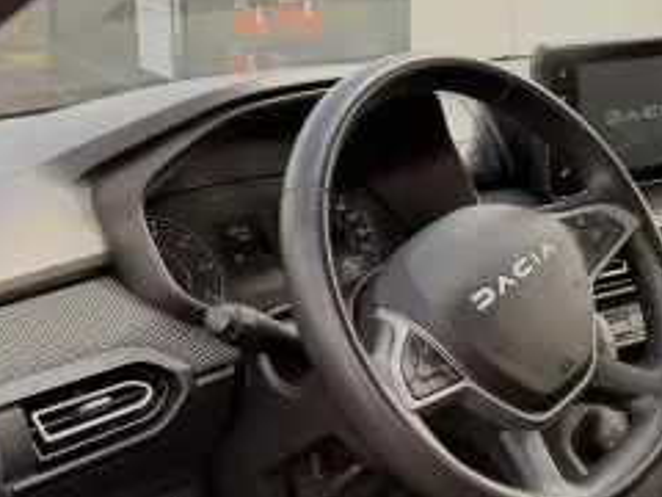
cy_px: 295
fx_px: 1377
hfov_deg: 26.8
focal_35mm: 72
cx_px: 466
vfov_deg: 20.4
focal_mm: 6.76
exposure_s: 1/326
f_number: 1.78
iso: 80
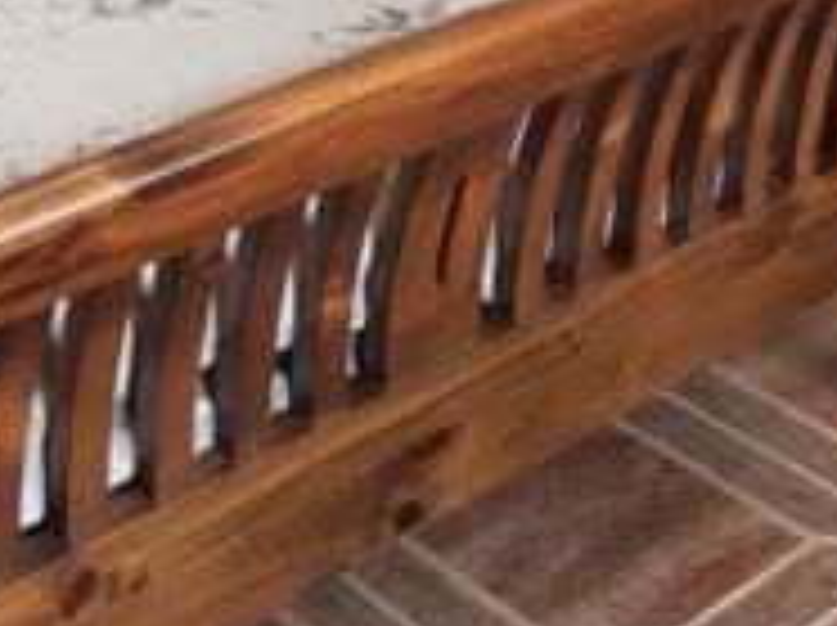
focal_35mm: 91
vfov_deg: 14.3
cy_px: -509
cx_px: 475
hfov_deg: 21.6
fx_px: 2198
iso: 219
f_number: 1.69
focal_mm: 6.72
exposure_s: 1/100
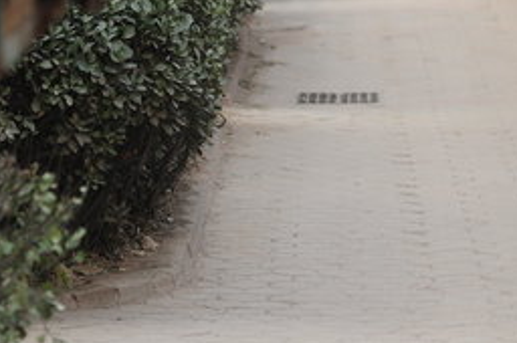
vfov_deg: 5.6
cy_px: -27
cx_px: 404
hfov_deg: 8.4
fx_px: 3528
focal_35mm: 246
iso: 800
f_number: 2.8
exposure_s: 1/800
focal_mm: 70
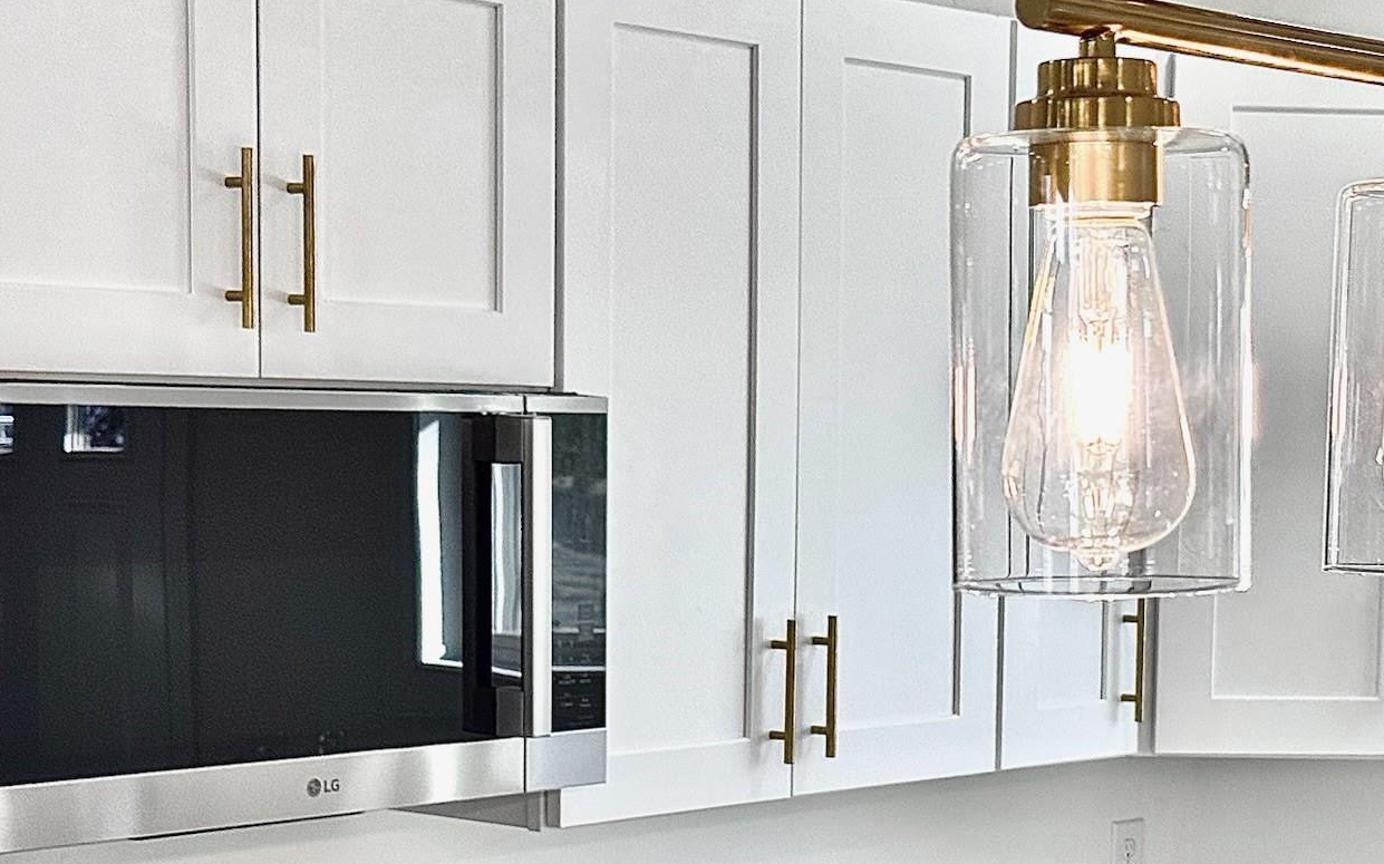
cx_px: 911
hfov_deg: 24.5
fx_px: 3168
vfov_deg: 15.4
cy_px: 719
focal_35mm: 84
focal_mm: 6.76
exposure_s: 1/236
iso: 64
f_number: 1.78
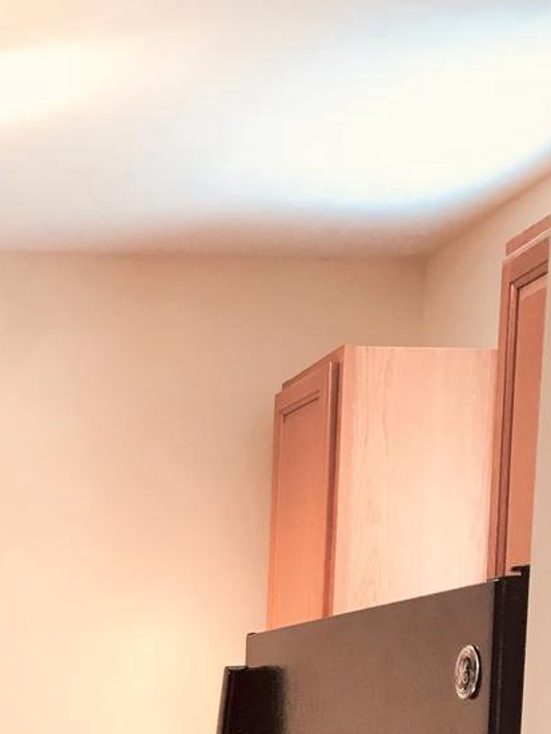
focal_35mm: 78
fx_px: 1654
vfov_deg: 22.7
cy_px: 910
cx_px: -122
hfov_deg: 17.9
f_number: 1.8
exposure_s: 1/40
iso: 25
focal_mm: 3.99
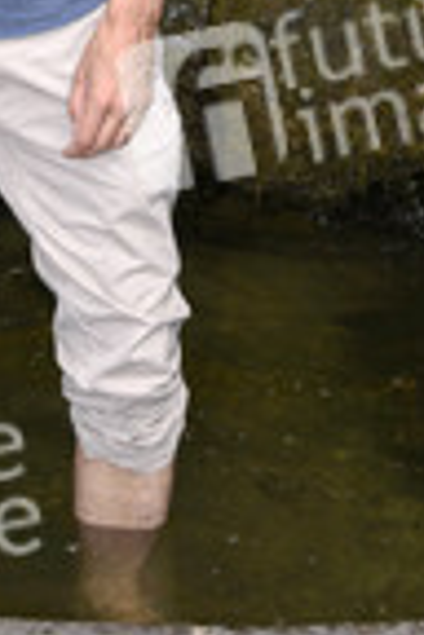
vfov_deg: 17.5
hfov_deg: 12.1
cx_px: -57
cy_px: -132
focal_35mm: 111
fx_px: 1961
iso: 250
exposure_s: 1/160
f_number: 11
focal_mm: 40
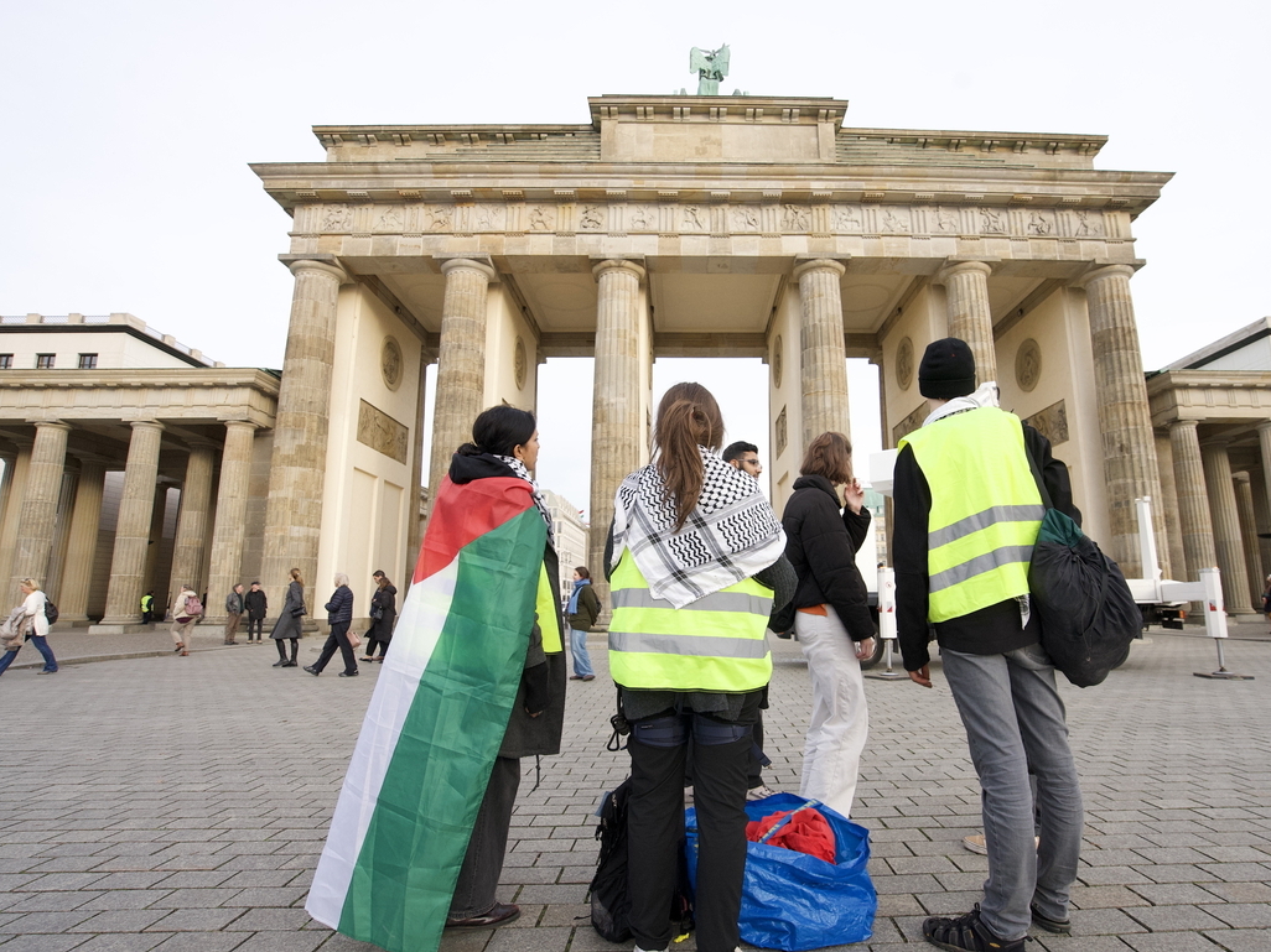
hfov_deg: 87.5
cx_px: 697
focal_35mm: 18
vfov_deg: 71.6
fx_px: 661
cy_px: 479
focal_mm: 16
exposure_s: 1/500
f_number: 7.1
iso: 1250
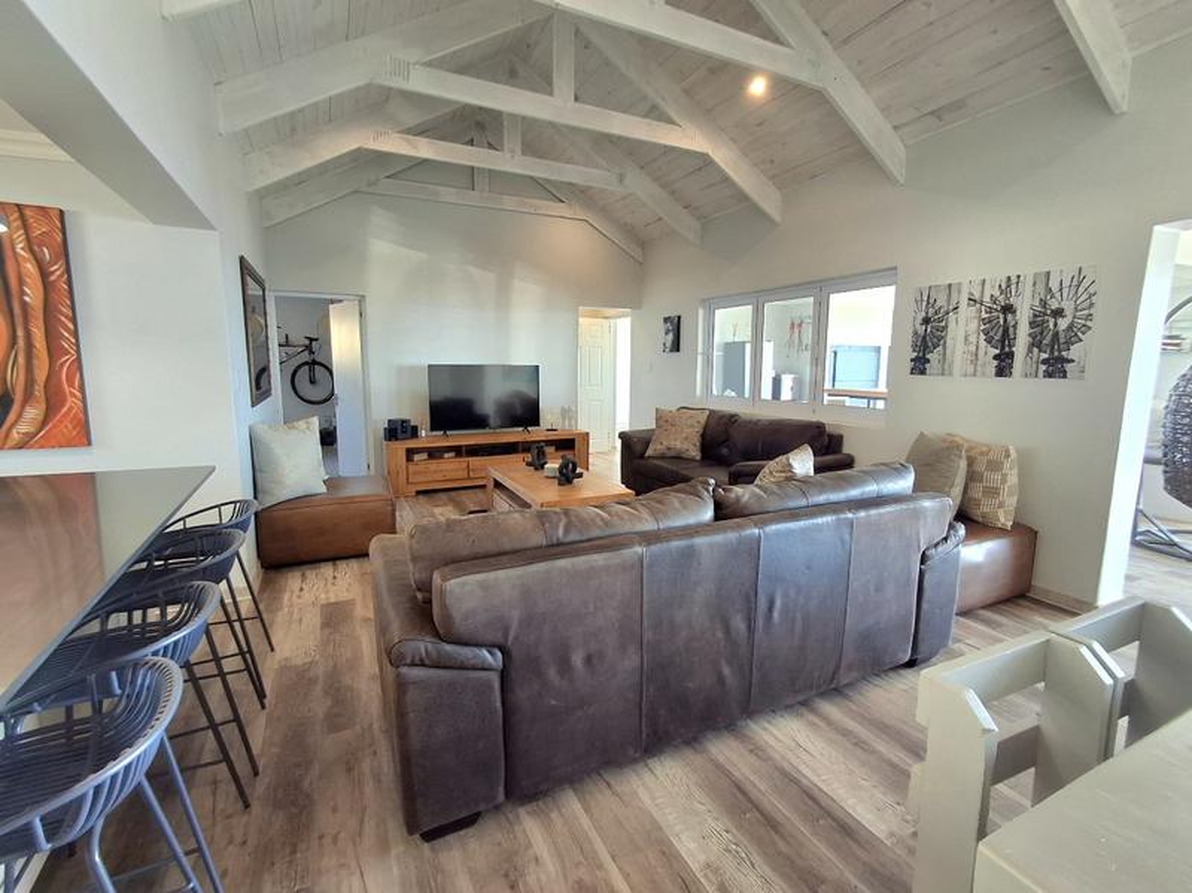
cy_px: 446
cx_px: 596
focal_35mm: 16
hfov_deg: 94.5
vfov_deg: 78.0
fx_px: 551
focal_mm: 1.64
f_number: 2.2
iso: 50
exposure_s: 1/40
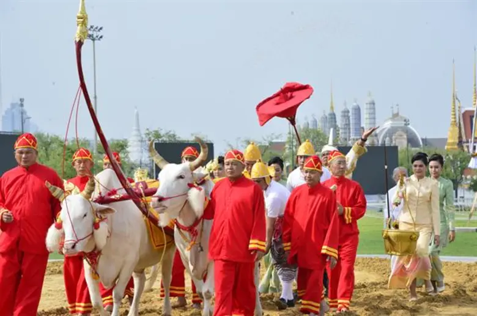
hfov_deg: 12.9
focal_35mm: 160
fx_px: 2116
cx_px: 238
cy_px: 158
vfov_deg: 8.5
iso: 500
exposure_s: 1/320
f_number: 13
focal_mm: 160
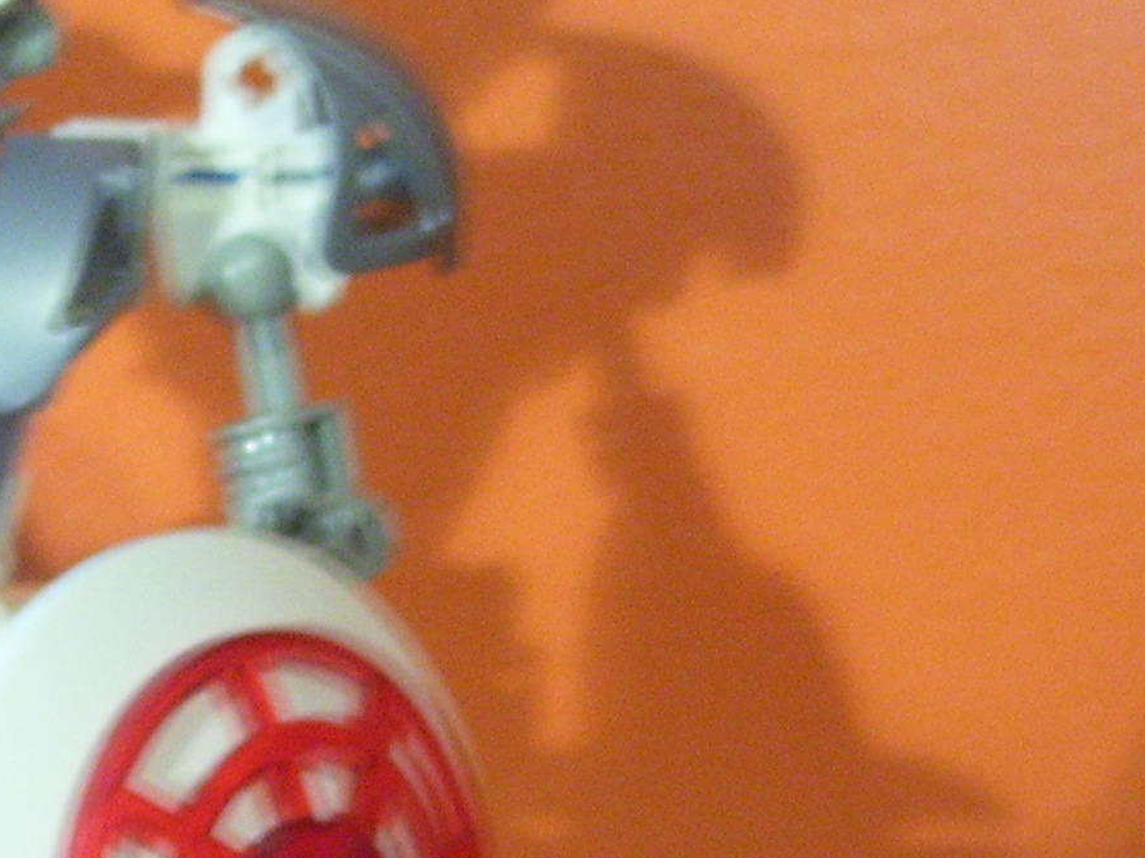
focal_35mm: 107
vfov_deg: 13.8
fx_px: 3539
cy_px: 688
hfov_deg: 17.8
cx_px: -86
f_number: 2.7
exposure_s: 1/8
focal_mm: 6
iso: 160
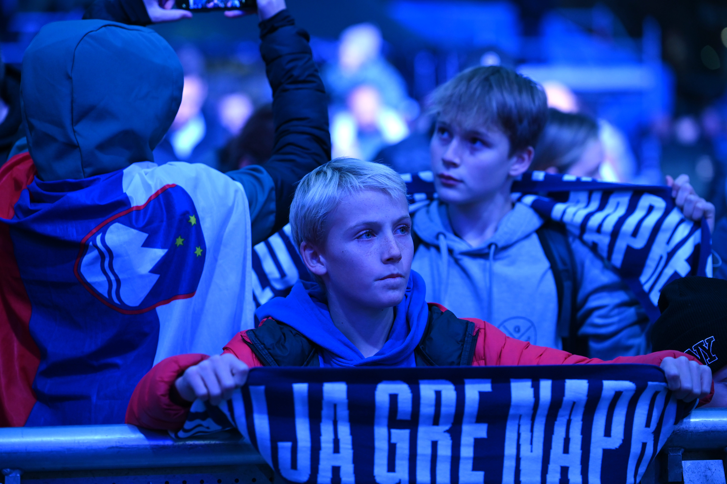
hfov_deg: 16.4
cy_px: 242
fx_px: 2523
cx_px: 364
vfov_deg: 11.0
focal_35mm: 125
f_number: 3.2
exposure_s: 1/125
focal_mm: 125
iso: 2000
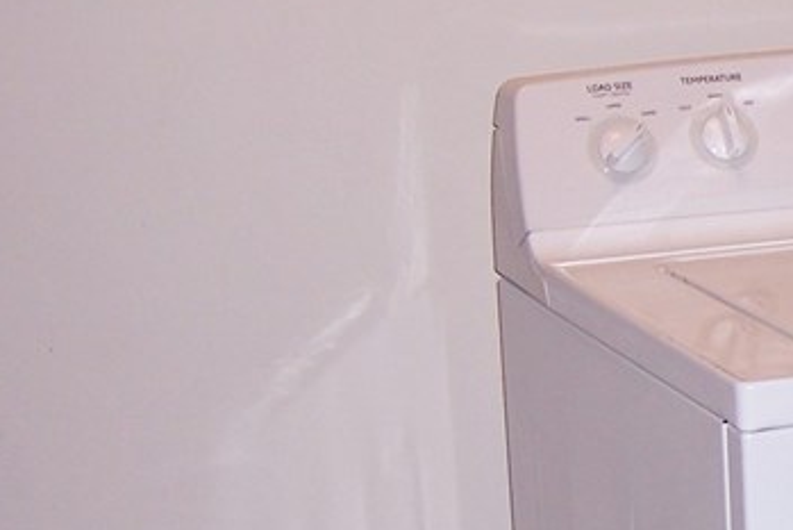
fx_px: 2622
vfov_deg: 11.5
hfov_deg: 16.2
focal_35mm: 119
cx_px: 1052
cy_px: 482
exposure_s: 1/60
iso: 100
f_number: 2.8
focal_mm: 8
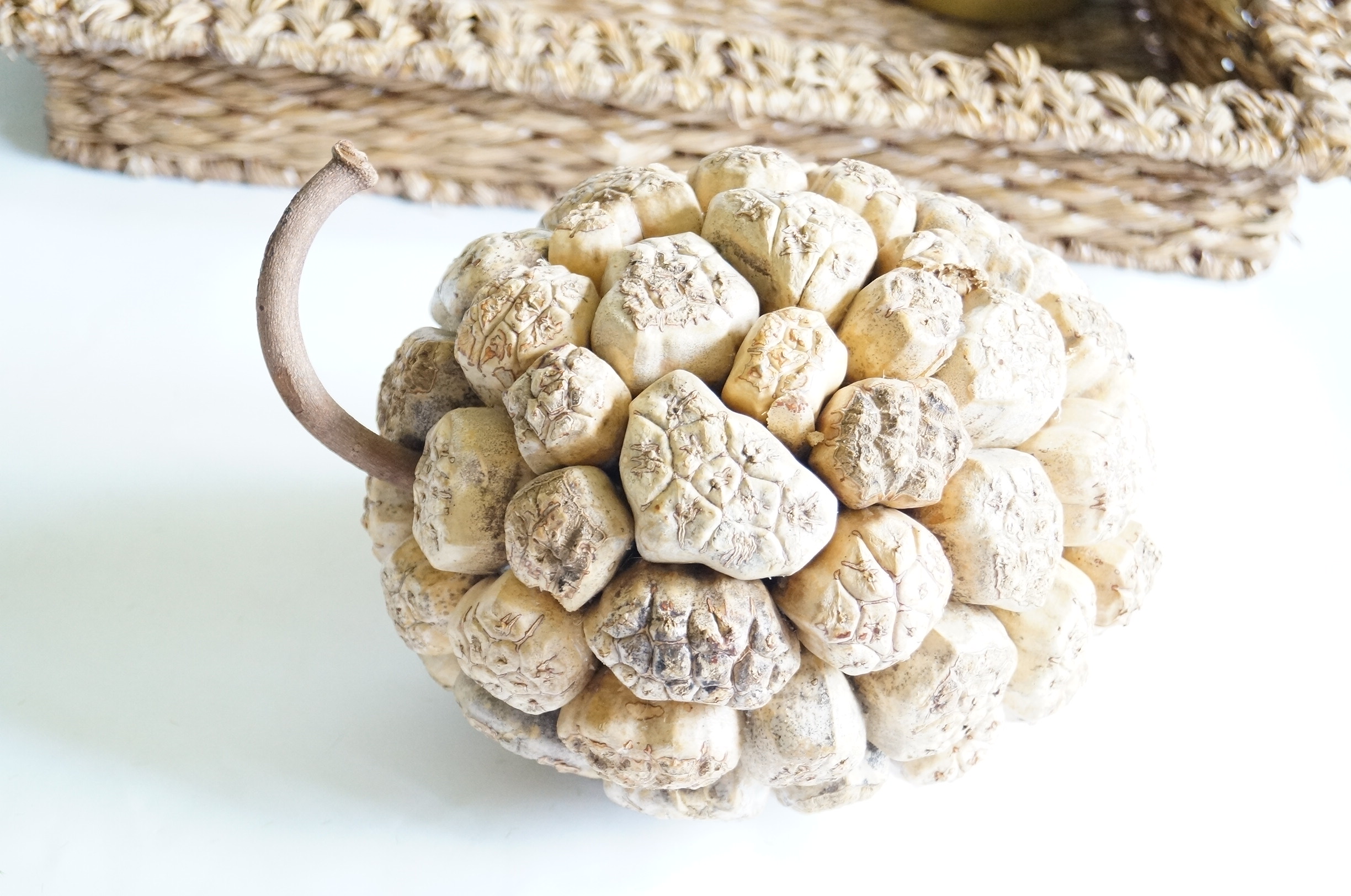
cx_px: 676
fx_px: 1967
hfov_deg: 37.9
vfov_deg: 25.7
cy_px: 448
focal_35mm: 52
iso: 2000
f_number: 5
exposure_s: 1/60
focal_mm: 35
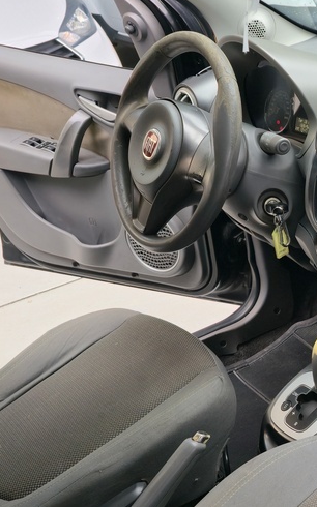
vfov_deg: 39.1
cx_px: 413
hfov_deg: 22.6
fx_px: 705
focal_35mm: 51
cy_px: 338
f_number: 1.7
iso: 40
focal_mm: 6.3
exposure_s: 1/60
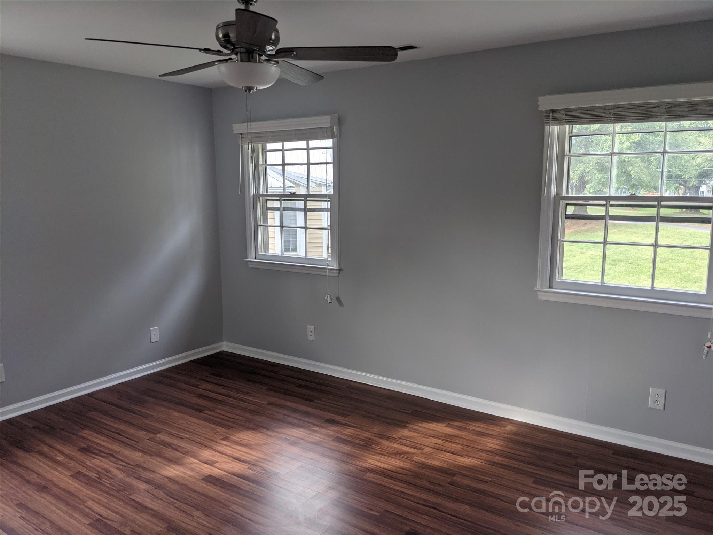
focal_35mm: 27
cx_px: 356
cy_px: 268
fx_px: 556
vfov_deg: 51.4
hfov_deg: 65.3
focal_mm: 4.38
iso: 58
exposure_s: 1/165
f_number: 1.73
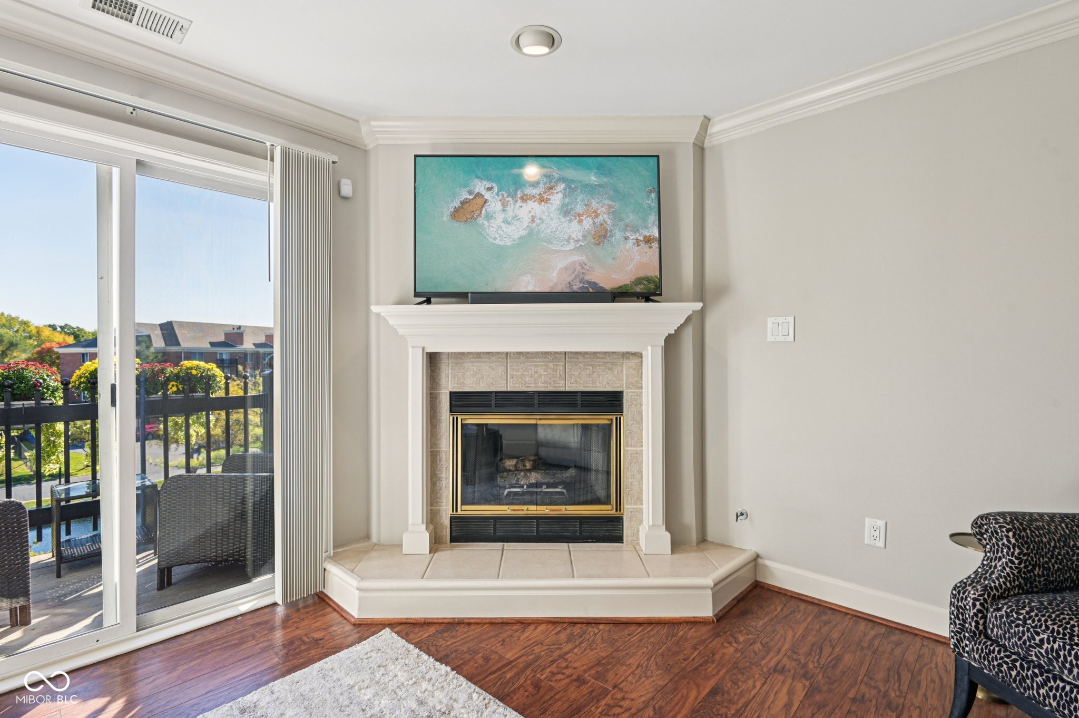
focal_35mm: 16
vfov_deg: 73.7
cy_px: 359
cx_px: 540
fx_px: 479
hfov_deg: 96.8
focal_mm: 16
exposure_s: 1/30
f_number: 8
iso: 100
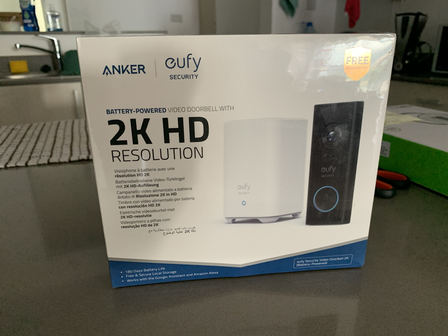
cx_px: 224
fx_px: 336
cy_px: 168
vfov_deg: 53.1
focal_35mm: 26
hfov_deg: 67.3
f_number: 1.8
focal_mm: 4.25
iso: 400
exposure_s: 1/57
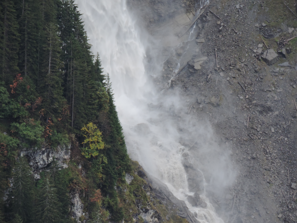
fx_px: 3732
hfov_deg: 4.6
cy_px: 112
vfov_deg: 3.4
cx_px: 148
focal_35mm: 435
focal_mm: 77.5
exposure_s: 1/100
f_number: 4.9
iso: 400
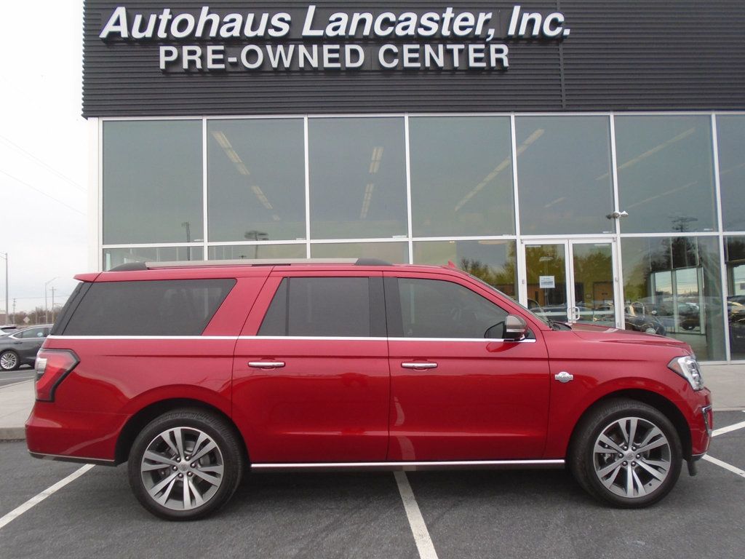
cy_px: 280
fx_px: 560
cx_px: 372
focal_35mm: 26
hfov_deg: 67.3
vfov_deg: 53.1
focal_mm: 4.6
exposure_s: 1/80
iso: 100
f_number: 3.2
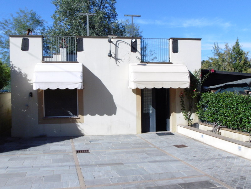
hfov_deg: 52.6
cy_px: 94
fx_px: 254
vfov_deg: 40.7
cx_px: 126
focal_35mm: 35
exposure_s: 1/1500
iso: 100
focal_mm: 6.4
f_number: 3.5
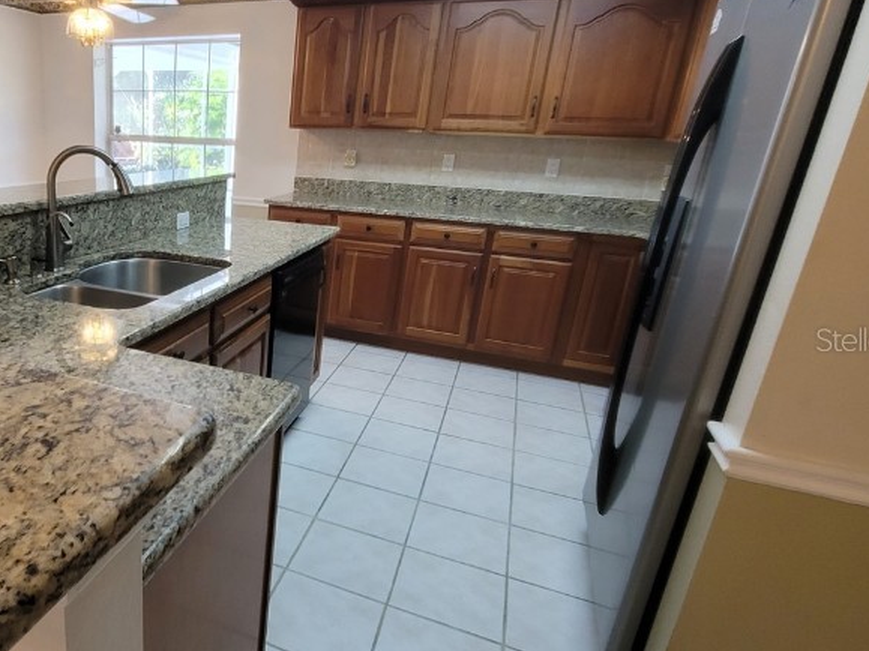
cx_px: 189
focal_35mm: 23
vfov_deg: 58.8
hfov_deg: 67.8
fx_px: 577
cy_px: 339
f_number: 2.2
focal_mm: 2.2
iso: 200
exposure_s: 1/60
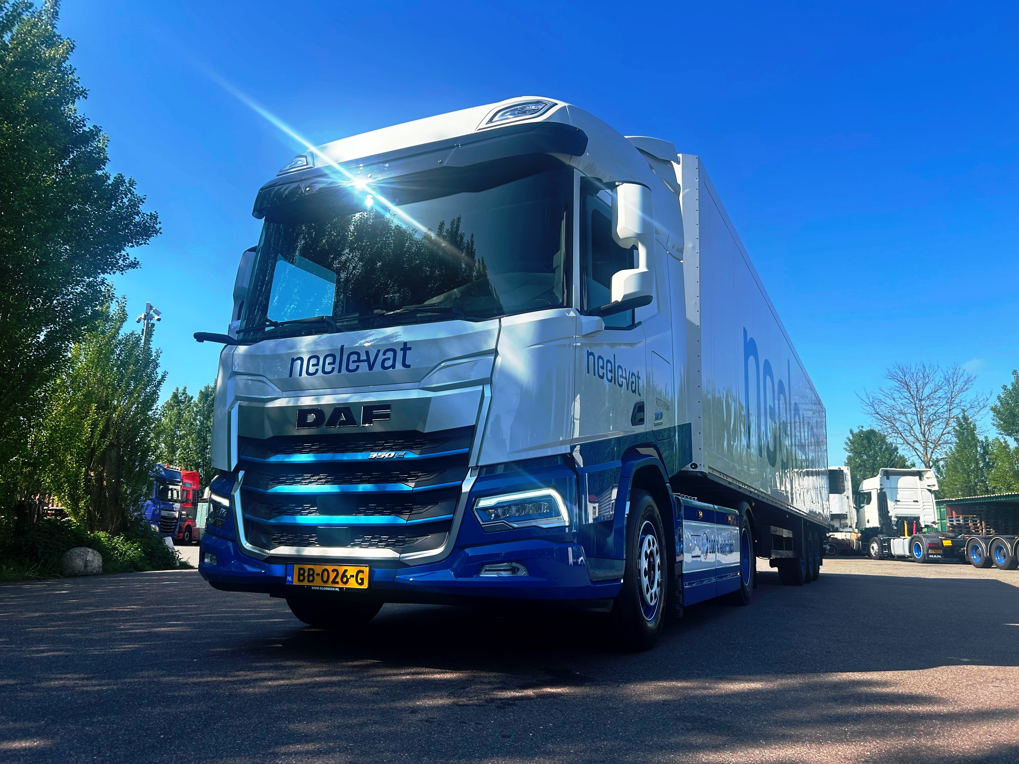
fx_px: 765
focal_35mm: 26
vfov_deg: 53.1
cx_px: 510
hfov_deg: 67.3
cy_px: 382
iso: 50
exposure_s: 1/2632
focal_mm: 5.7
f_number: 1.5
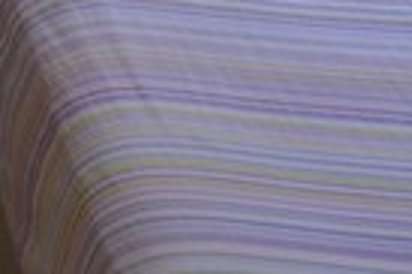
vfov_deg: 10.3
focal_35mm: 112
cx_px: -626
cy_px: -416
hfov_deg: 13.0
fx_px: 1280
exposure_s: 1/60
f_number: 4
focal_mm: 10
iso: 640
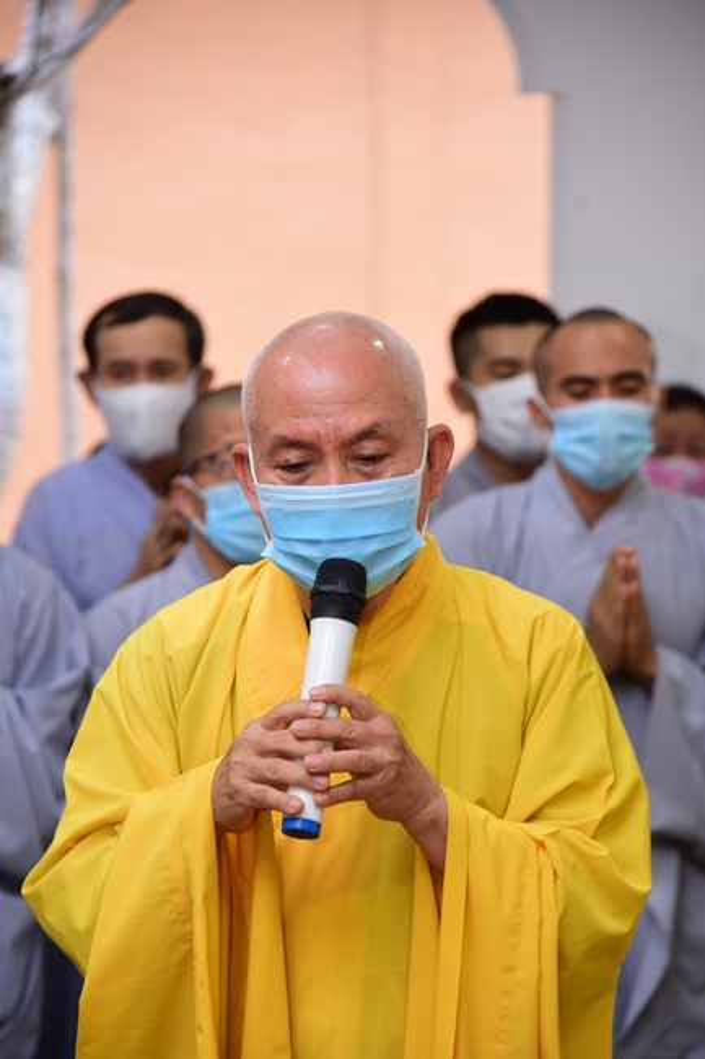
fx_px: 3527
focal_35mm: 120
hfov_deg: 11.4
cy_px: 530
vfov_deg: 17.1
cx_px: 352
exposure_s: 1/60
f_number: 4.5
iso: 1000
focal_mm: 120
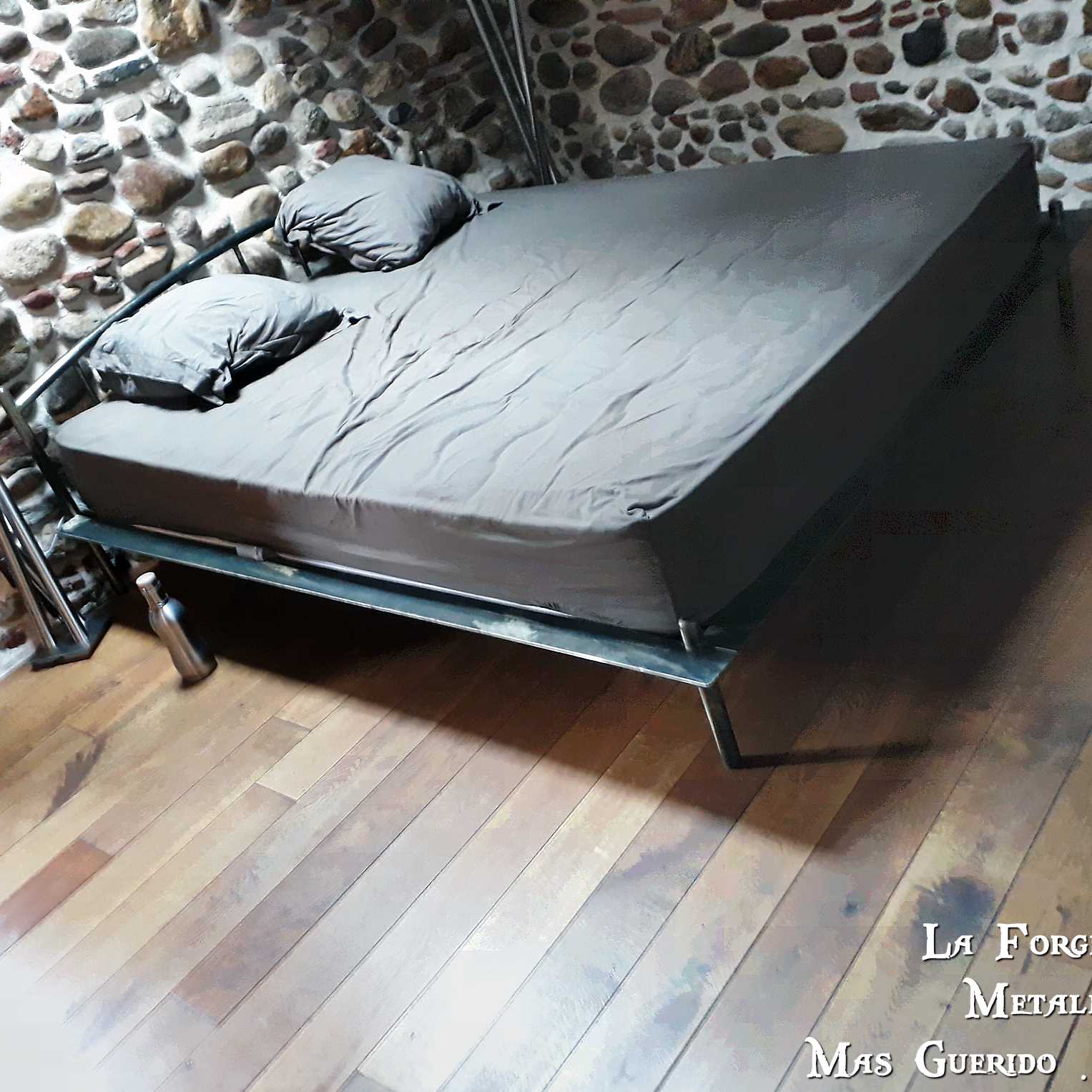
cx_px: 578
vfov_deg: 51.1
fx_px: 1142
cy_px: 547
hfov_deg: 51.1
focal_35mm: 32
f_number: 1.9
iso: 320
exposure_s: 1/17
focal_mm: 3.6
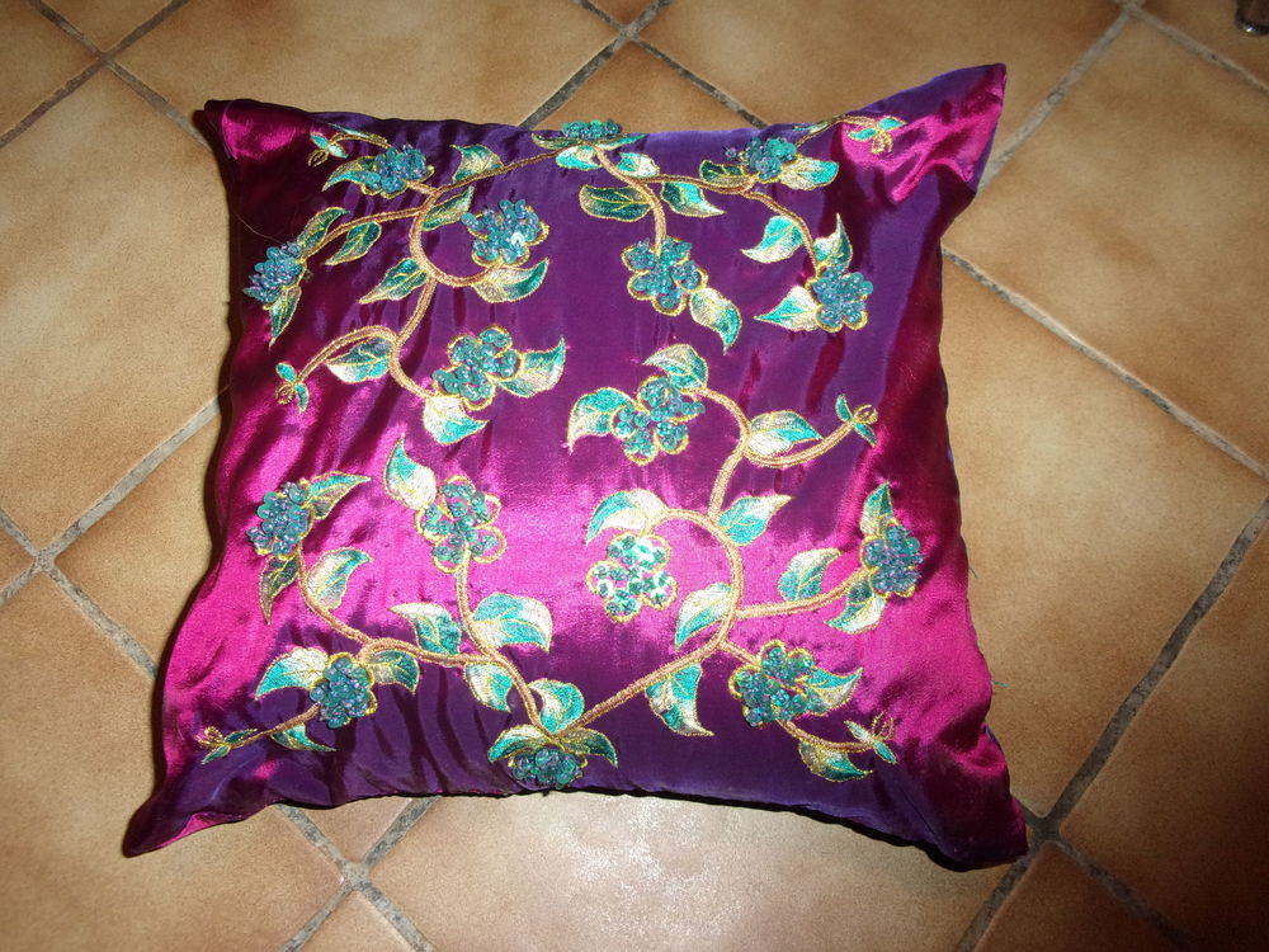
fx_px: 1026
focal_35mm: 28
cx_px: 634
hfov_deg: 63.4
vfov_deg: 49.7
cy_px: 476
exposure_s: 1/34
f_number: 3.9
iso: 200
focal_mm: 5.1
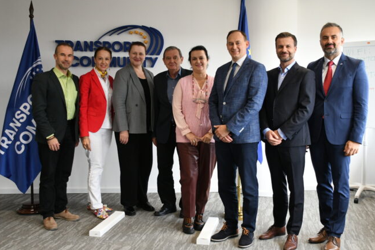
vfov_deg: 33.4
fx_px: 417
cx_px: 204
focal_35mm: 40
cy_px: 111
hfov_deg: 48.4
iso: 1250
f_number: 4
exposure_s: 1/125
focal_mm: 23
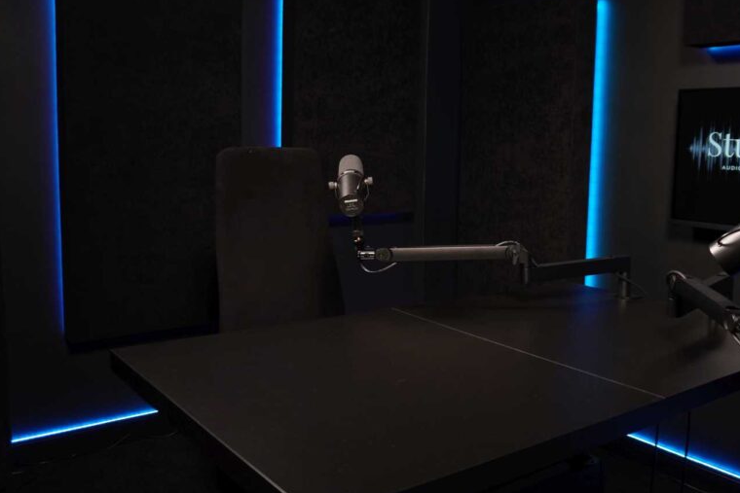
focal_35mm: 36
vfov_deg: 36.8
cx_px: 436
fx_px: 740
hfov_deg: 52.8
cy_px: 218
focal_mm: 16
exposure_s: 1/50
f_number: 3.5
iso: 500
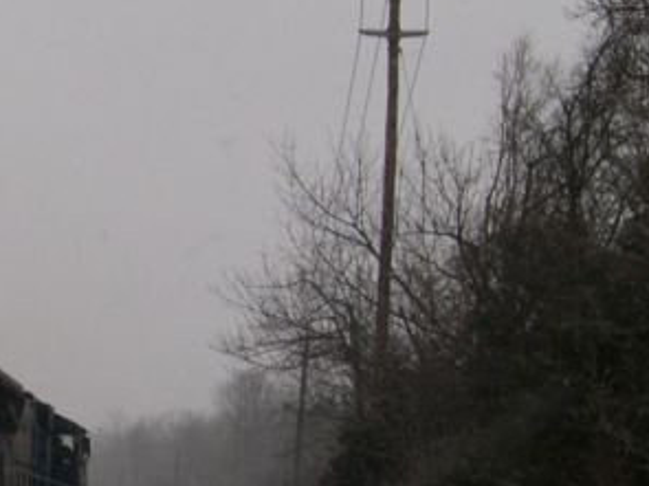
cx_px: -143
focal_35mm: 132
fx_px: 2474
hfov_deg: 14.4
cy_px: 387
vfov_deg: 11.2
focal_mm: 8
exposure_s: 1/132
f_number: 7.6
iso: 100
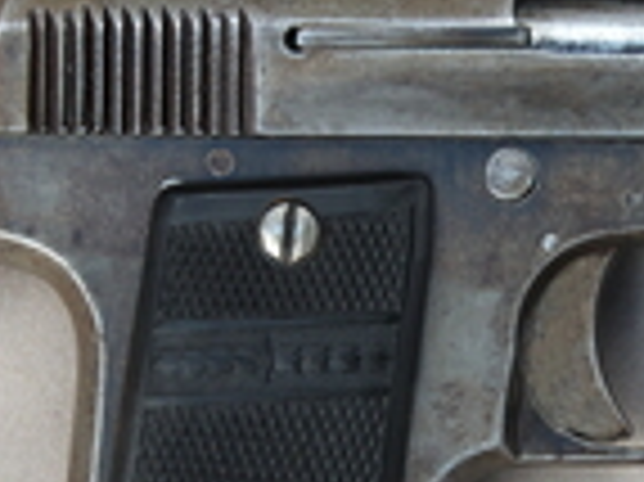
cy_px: 419
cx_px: 536
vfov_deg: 4.0
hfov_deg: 5.3
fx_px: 6890
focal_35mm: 371
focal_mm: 75
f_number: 7.1
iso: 800
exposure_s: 1/640
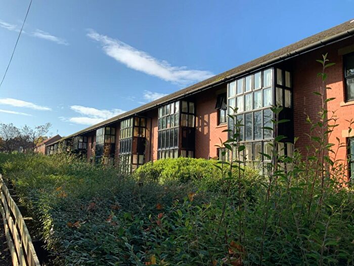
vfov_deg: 48.2
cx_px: 177
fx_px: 297
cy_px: 133
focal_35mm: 29
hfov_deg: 61.7
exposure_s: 1/1121
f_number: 1.8
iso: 16
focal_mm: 3
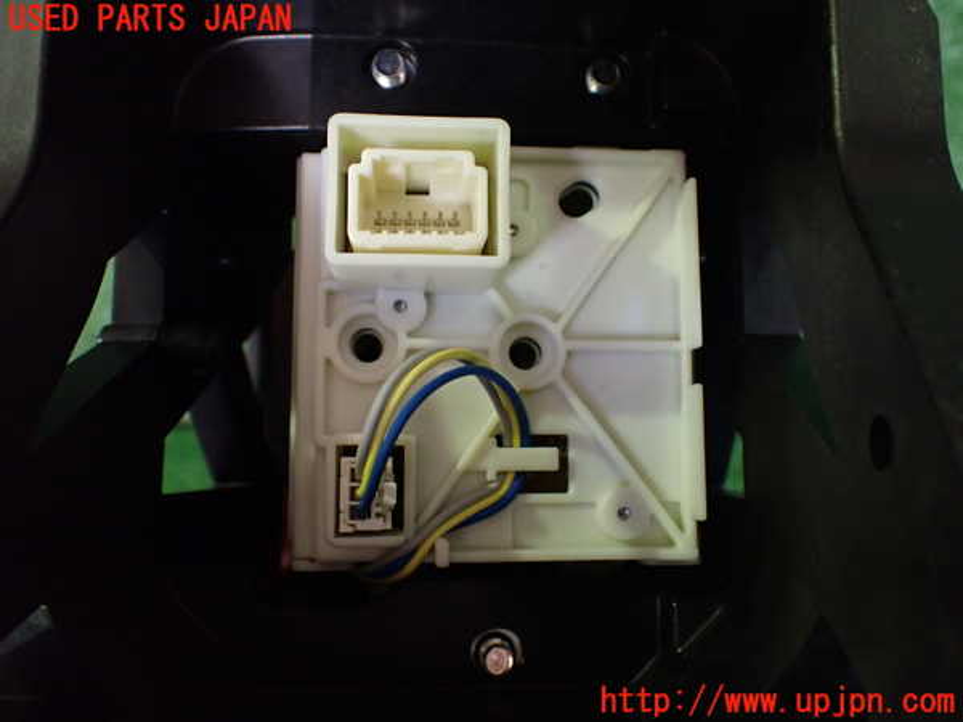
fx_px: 835
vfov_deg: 46.8
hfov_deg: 60.0
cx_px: 482
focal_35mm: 30
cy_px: 361
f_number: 2.3
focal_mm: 5.4
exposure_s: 1/80
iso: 800
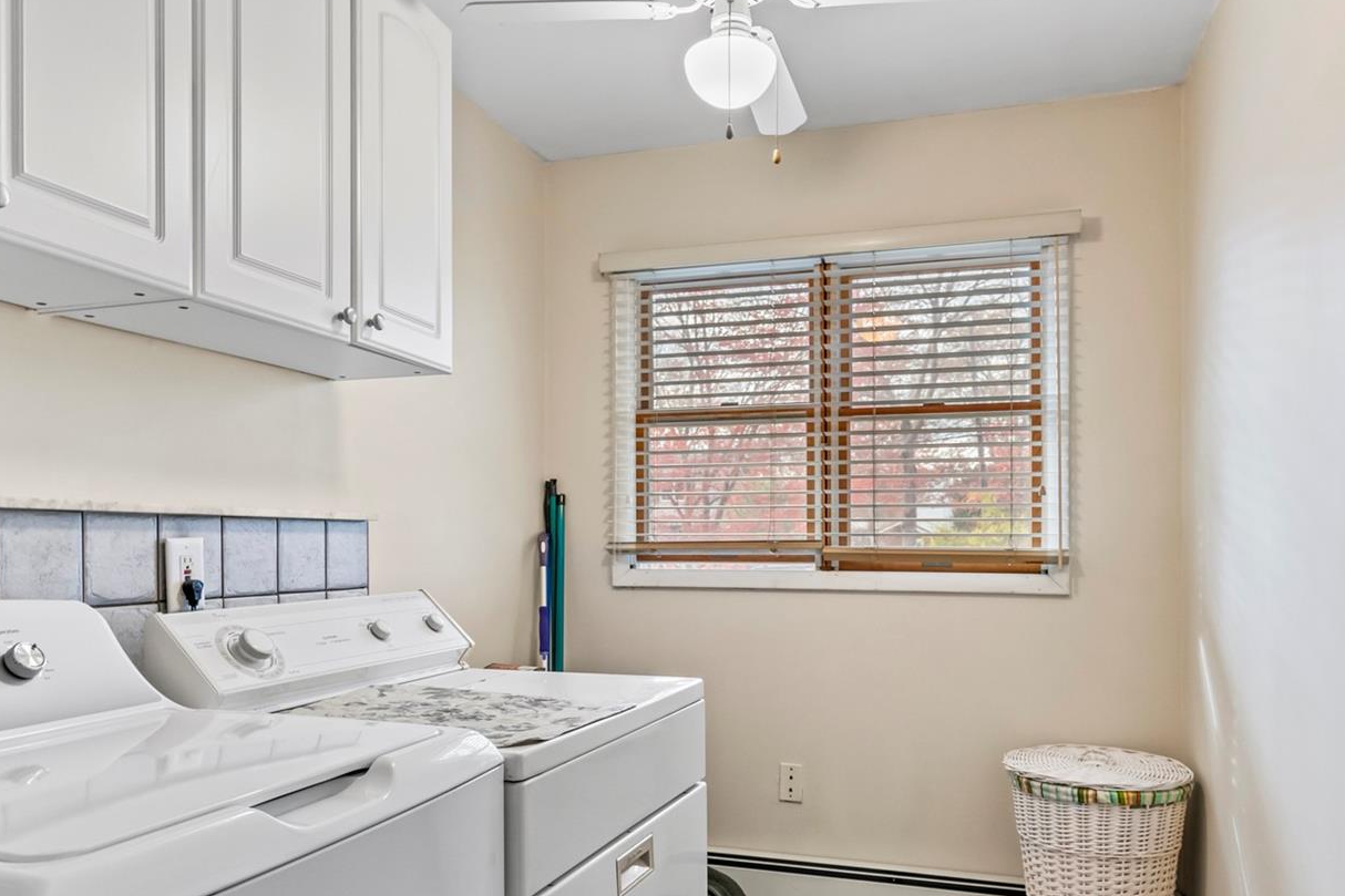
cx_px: 679
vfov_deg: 47.1
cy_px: 599
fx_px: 1009
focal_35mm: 27
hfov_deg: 67.4
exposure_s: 1/10
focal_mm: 16
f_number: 5.6
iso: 1000
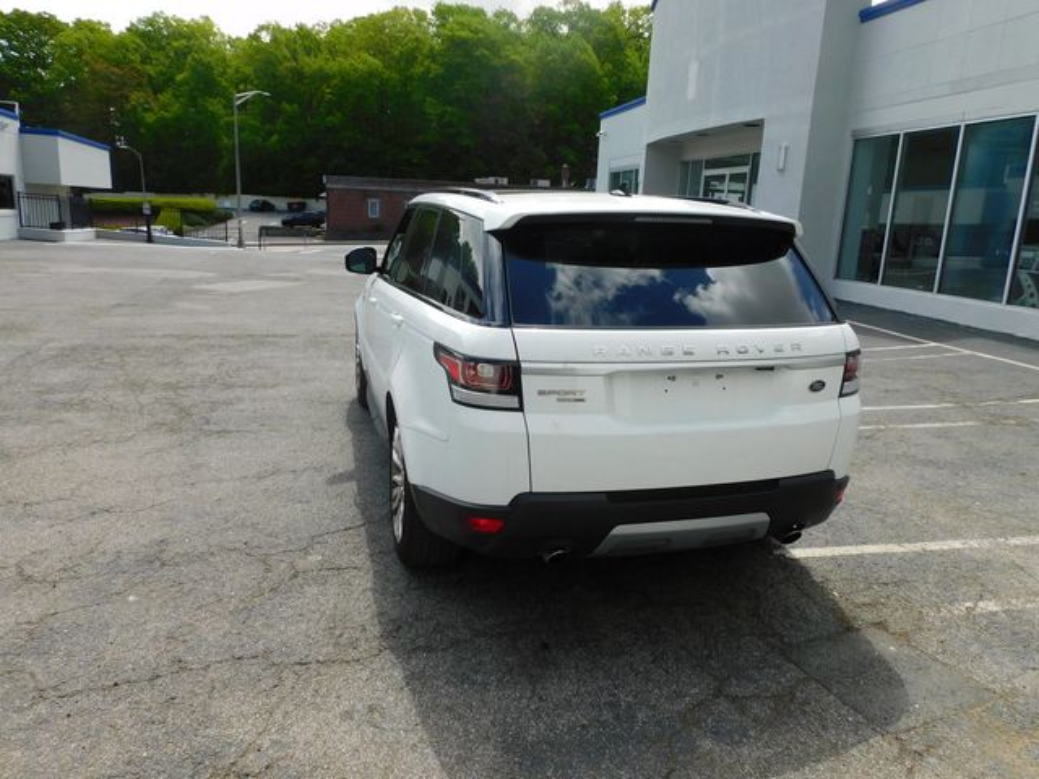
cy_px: 390
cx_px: 520
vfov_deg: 56.8
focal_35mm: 24
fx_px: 720
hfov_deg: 71.6
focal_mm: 4.3
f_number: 3.3
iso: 125
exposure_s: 1/800
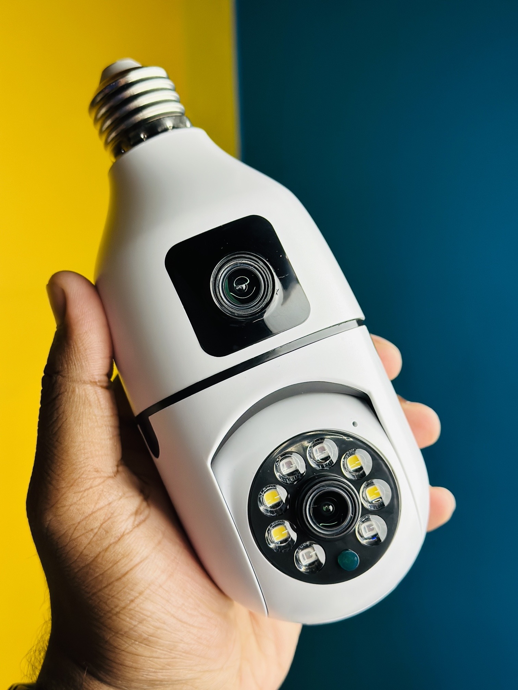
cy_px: 345
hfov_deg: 30.3
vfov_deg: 39.7
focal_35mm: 48
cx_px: 259
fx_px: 958
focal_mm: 6.86
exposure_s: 1/100
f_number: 1.78
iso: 125
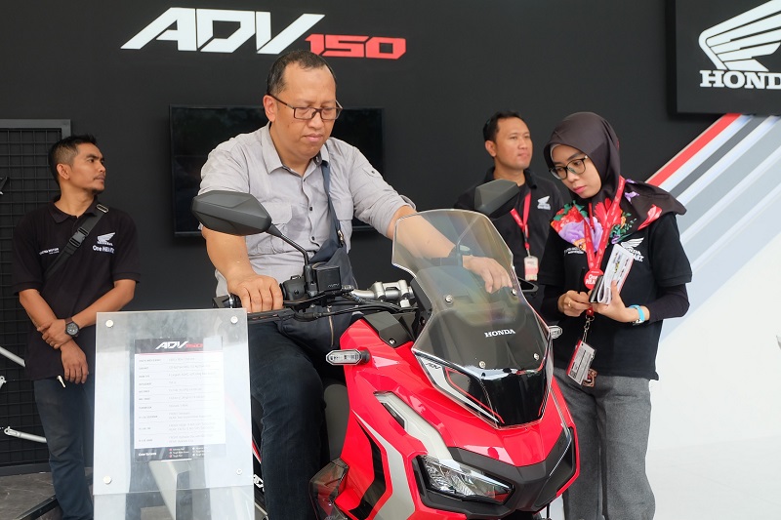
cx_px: 390
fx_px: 911
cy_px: 260
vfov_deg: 31.9
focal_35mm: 42
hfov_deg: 46.4
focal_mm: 28.2
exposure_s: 1/45
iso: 400
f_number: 4.5
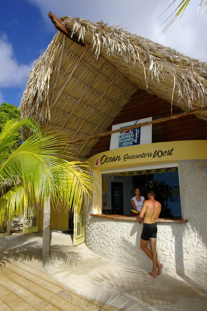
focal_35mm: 21
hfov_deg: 59.5
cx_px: 104
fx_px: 181
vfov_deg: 81.2
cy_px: 156
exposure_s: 1/150
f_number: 13
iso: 200
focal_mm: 14
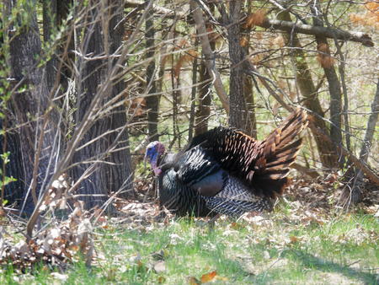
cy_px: 142
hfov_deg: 6.6
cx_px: 190
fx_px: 3286
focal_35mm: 300
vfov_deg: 5.0
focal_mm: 150
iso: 500
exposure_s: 1/320
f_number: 5.6
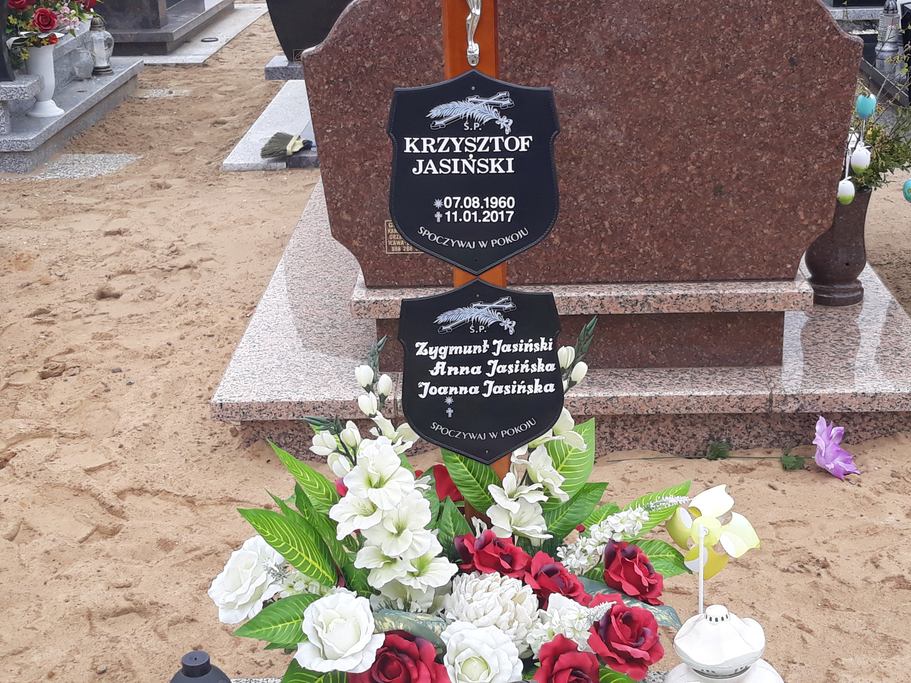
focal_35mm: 27
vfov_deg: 51.4
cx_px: 456
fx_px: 711
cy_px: 342
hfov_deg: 65.3
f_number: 1.7
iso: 40
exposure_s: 1/347
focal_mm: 3.71
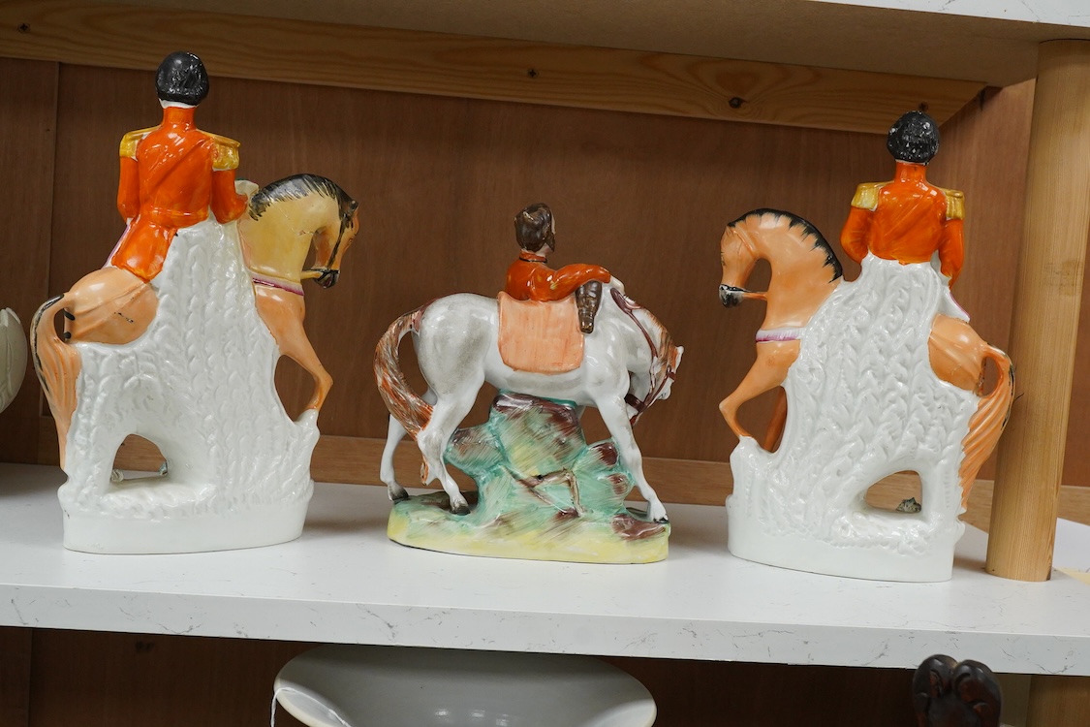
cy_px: 364
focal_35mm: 45
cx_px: 545
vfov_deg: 29.9
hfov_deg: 43.6
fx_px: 1362
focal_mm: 30
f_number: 13
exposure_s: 1/160
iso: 2500
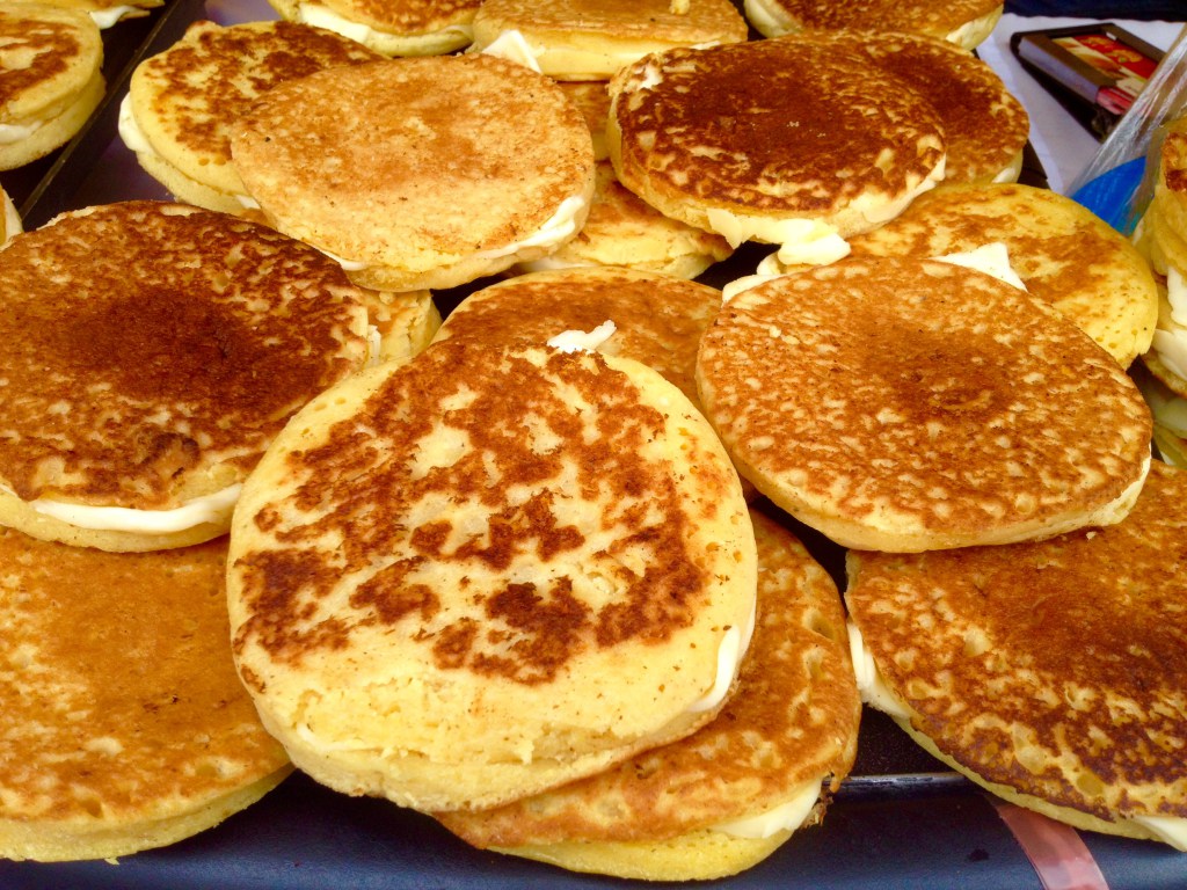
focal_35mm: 35
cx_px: 594
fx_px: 1200
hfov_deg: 52.6
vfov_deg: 40.7
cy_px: 445
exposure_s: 1/428
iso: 50
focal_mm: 4.28
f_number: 2.4
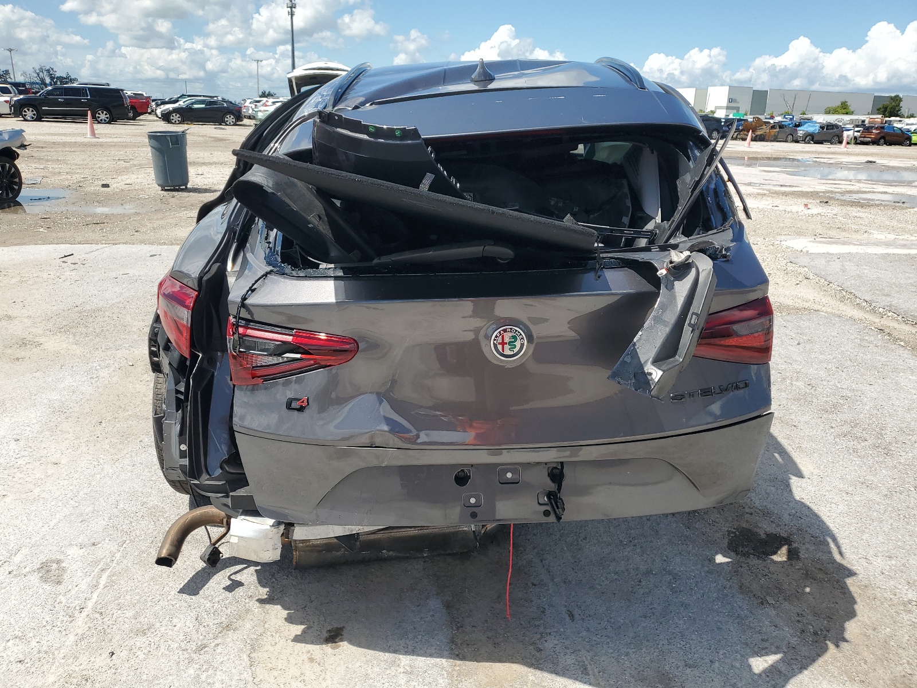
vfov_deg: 53.1
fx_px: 689
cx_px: 458
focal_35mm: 26
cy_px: 344
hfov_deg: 67.3
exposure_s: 1/3333
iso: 50
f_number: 1.5
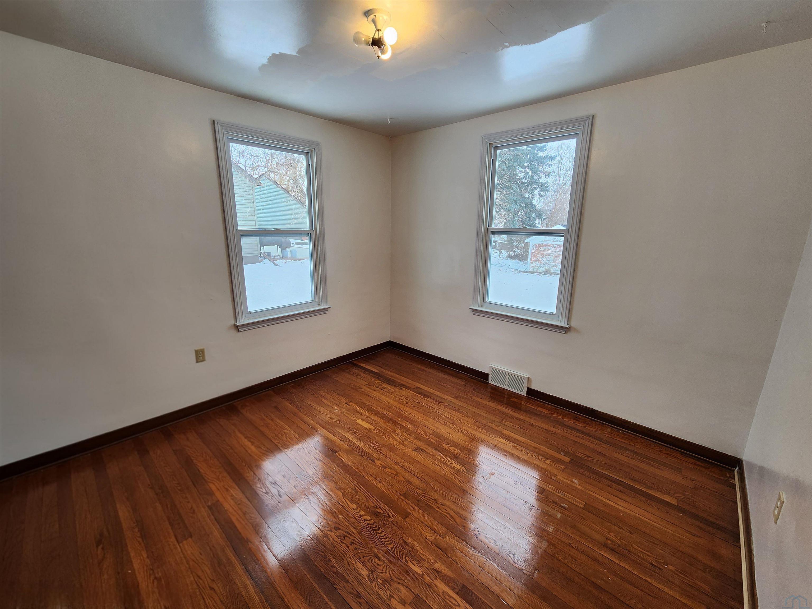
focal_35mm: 13
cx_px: 406
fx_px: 305
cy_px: 304
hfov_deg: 106.2
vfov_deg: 89.9
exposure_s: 1/60.2
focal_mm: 2.2
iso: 50
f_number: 2.2
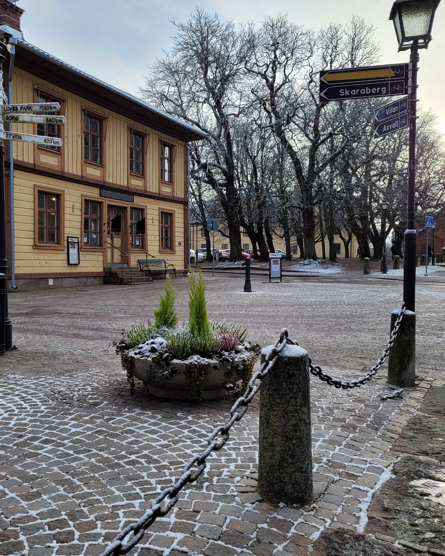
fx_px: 560
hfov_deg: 43.3
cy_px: 277
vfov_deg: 52.8
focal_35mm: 34
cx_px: 198
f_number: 1.8
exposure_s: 1/991
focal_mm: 5.4
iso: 40
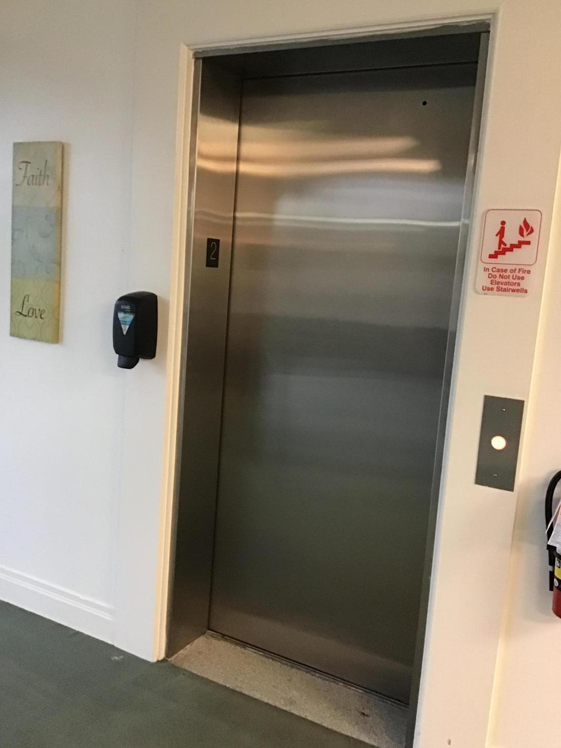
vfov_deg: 56.8
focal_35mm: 32
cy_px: 380
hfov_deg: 44.2
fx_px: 691
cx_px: 274
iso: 200
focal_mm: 3.3
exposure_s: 1/20
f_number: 2.4
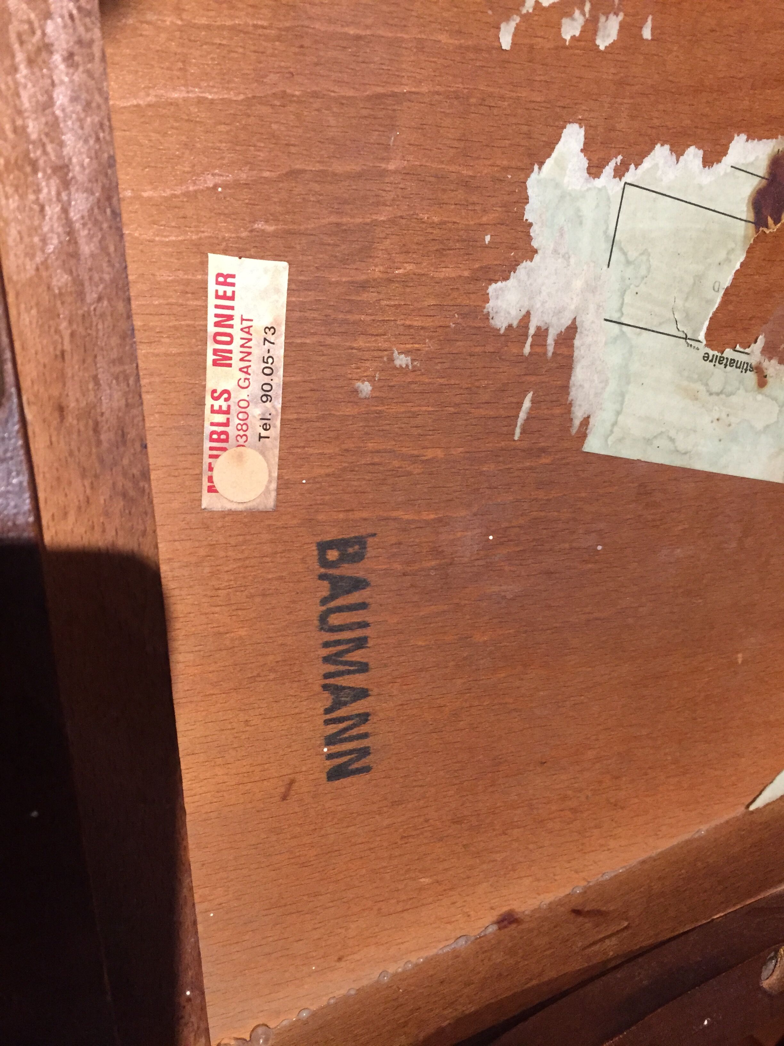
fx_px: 876
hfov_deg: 48.2
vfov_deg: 61.7
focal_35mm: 29
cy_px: 523
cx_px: 392
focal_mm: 4.15
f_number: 2.2
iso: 250
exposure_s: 1/20
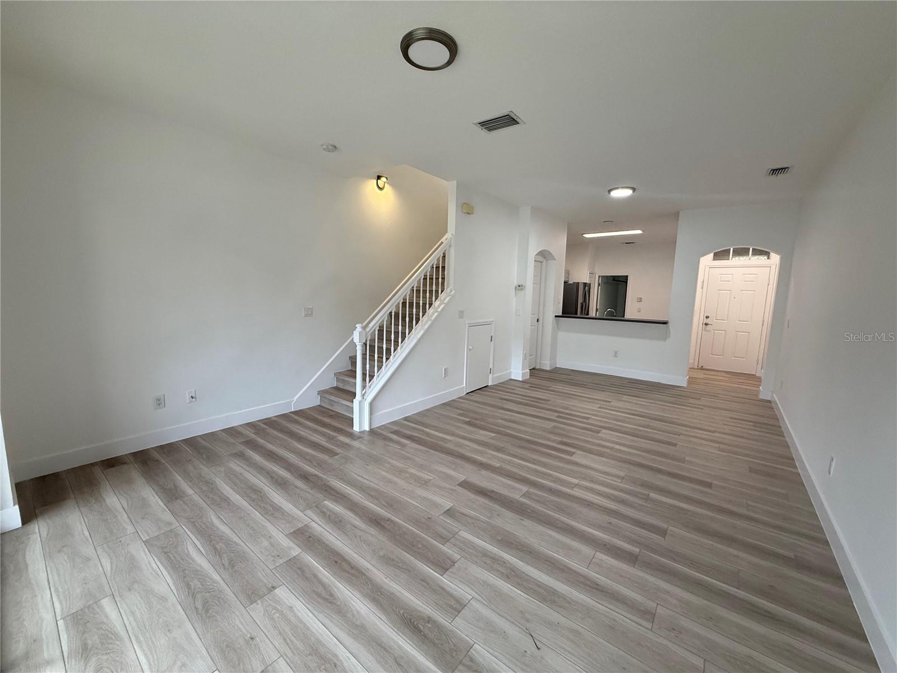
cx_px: 448
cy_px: 336
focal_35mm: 14
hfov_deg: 102.1
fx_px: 363
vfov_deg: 85.7
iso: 200
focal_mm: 2.22
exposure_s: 1/120
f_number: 2.2
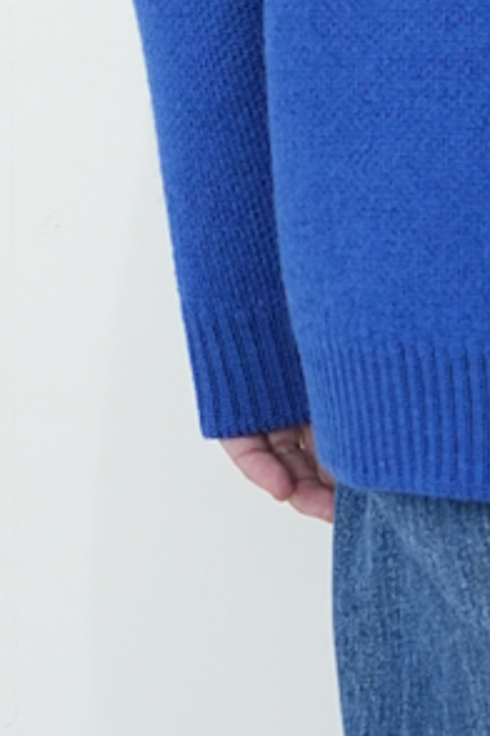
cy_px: 33
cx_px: 742
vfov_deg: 6.6
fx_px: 6390
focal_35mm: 313
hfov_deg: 4.4
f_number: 6.3
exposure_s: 1/160
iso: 3200
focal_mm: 72
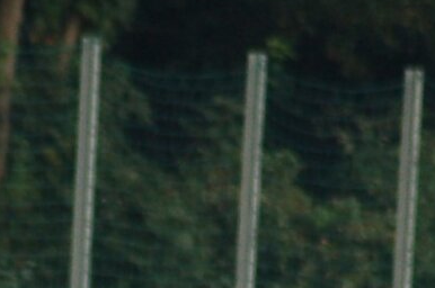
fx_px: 15465
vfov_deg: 1.1
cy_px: 739
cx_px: -7
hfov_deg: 1.6
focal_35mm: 1282
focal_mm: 150
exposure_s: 1/640
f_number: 4.5
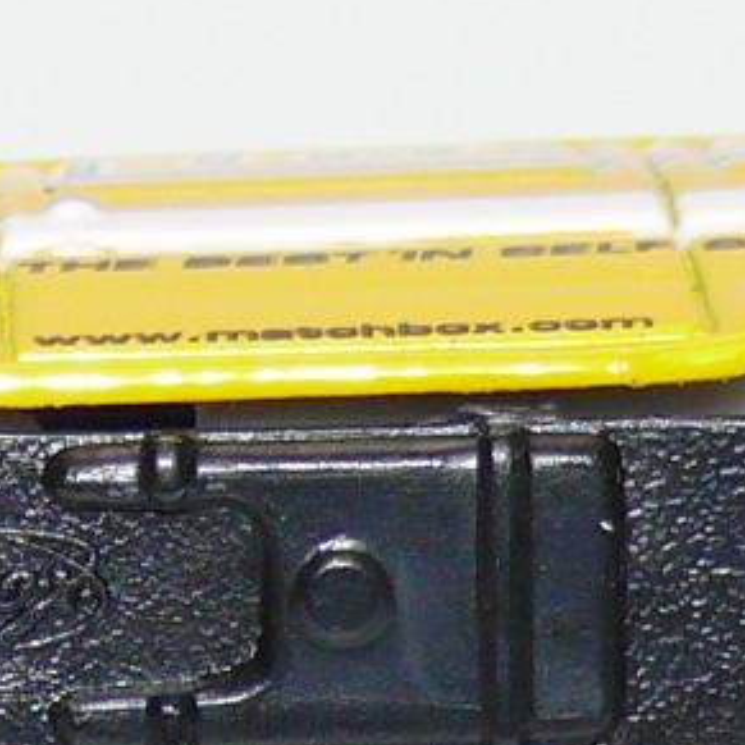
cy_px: 681
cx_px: 305
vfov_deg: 4.1
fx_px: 10300
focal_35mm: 423
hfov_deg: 4.1
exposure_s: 1/30
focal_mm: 12.3
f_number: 4
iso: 100
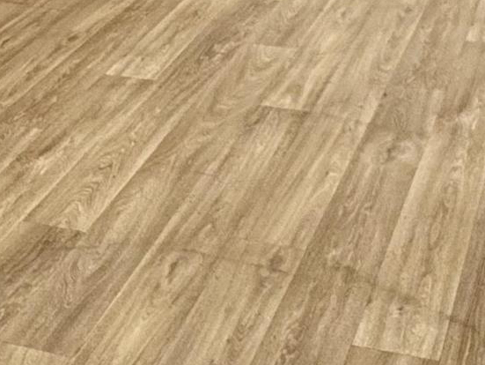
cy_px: -22
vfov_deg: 18.3
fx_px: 1094
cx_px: 217
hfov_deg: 25.0
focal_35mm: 78
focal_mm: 2.22
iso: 250
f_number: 2.2
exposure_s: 1/120
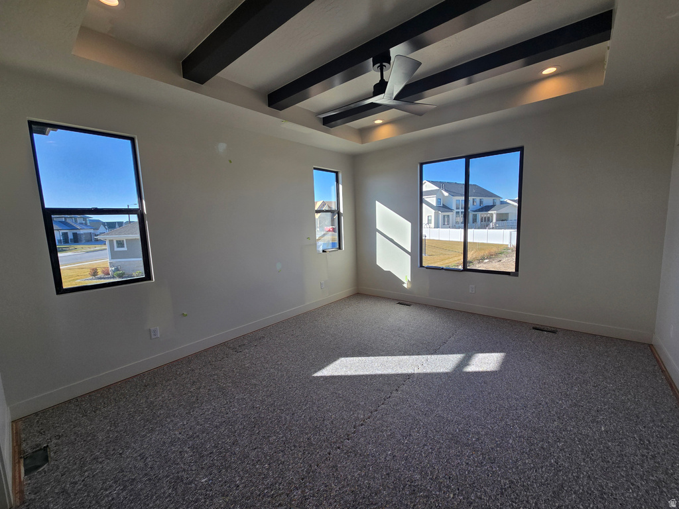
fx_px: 255
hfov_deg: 106.2
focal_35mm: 13
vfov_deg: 89.9
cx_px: 340
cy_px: 254
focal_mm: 2.2
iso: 50
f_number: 2.2
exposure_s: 1/472
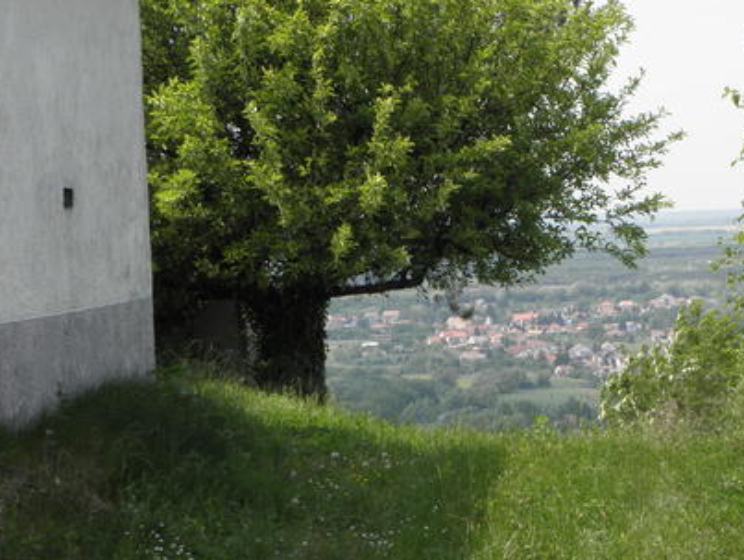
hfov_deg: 16.5
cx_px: 460
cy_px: 290
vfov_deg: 12.5
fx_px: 2560
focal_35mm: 119
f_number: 5.6
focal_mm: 13.39
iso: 64
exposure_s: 1/200
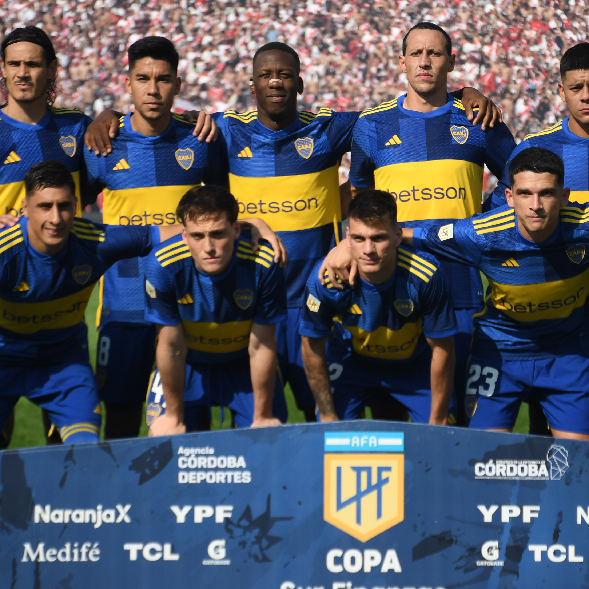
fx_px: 3908
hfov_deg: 8.6
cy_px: 255
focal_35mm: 203
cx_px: 367
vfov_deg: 8.6
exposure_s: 1/1600
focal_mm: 80
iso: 200
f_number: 5.3
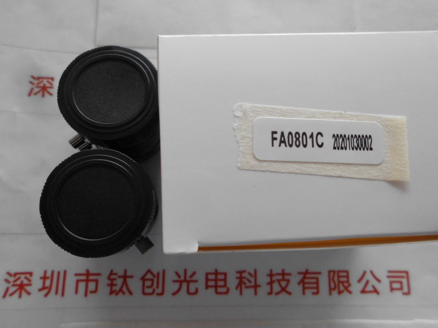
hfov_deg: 67.3
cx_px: 219
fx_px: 329
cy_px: 164
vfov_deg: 53.1
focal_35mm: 26
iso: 200
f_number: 3.2
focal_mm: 4.6
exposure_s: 1/30
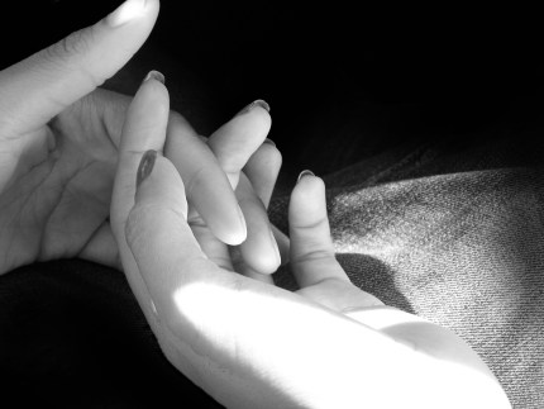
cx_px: 272
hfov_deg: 29.0
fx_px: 1054
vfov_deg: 22.0
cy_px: 204
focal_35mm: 67
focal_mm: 11.1
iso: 160
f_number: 3.2
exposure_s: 1/40
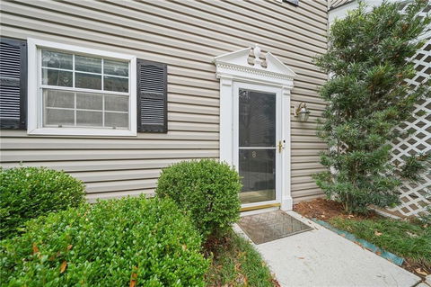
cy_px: 144
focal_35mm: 12
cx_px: 216
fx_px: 144
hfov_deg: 112.7
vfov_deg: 89.9
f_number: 7.1
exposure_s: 1/30
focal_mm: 12
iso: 200
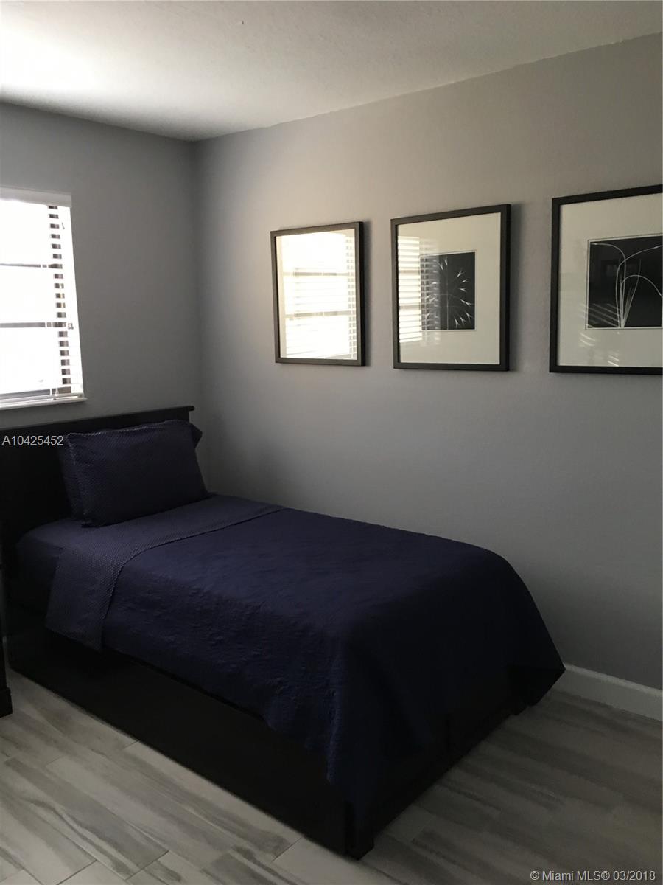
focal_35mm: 29
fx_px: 741
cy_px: 442
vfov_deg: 61.7
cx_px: 332
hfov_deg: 48.2
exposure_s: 1/15
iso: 64
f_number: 2.2
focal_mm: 4.15
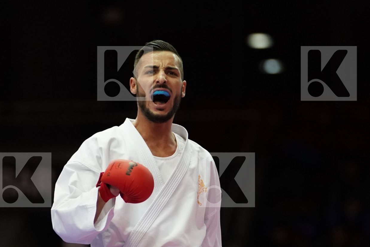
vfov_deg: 4.0
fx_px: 3514
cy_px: 180
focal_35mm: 342
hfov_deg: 6.0
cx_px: 125
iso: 4000
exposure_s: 1/1000
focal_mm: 156
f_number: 2.8
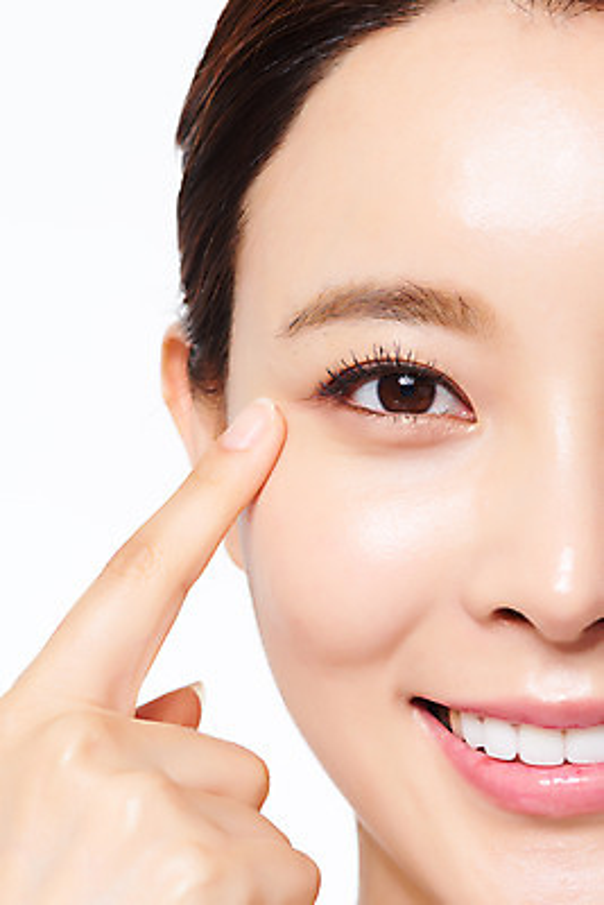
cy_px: 452
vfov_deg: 19.4
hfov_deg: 13.1
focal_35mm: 105
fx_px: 2640
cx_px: 302
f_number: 16
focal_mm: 105
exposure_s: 1/125
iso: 64
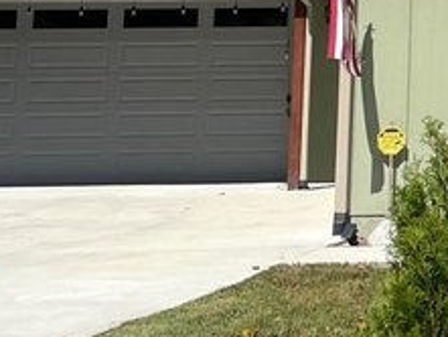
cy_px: -154
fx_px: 1826
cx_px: 906
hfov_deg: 12.3
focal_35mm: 141
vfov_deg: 10.2
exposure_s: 1/5051
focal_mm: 4.2
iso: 32
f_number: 1.6
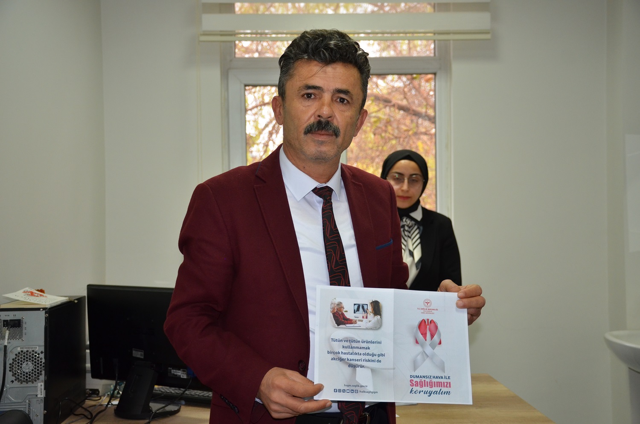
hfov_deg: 41.2
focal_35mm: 48
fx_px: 851
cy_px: 212
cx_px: 320
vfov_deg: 27.9
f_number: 4
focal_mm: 32
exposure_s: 1/60
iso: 800
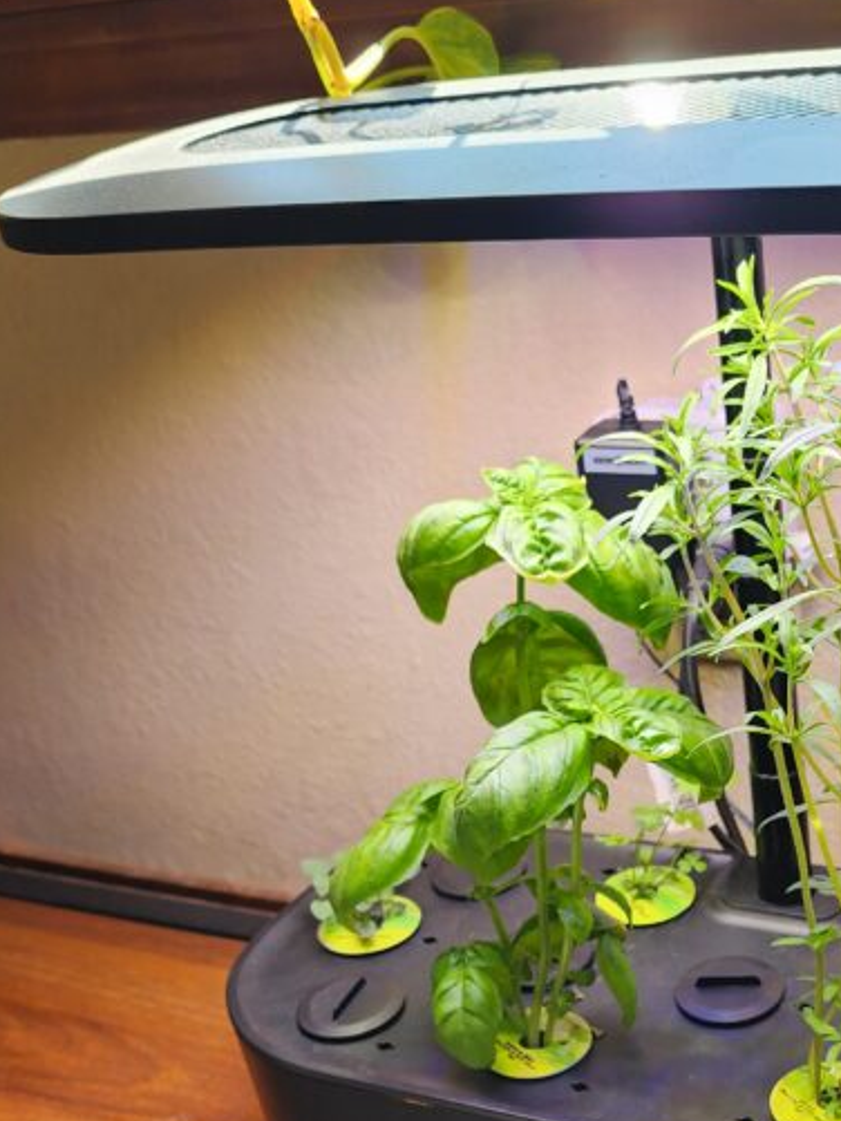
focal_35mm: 47
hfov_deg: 30.2
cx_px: 671
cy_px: 756
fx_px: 1522
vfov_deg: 39.9
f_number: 1.8
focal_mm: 6.4
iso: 40
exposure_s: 1/180
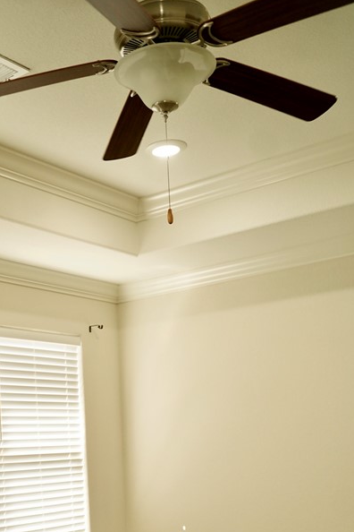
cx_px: 51
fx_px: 782
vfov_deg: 35.6
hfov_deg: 24.9
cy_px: 465
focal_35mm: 53
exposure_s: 1/160
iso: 1250
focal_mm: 29
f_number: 2.8
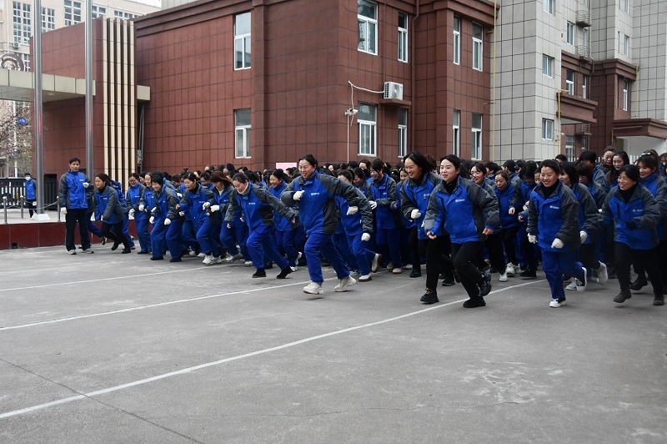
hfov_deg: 53.2
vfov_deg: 36.8
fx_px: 666
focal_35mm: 36
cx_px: 334
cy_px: 222
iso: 640
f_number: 3.8
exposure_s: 1/250
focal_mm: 24
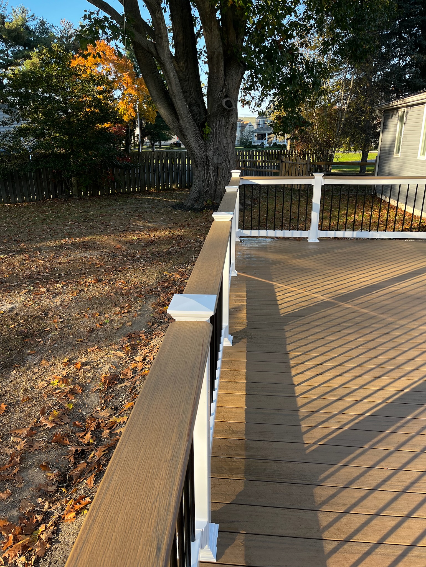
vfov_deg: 67.3
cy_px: 284
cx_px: 213
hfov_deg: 53.1
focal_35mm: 26
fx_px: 427
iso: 50
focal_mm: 5.1
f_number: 1.6
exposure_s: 1/388
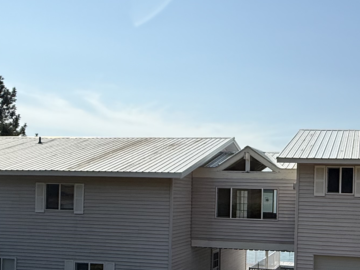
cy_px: 185
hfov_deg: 42.6
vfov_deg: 34.0
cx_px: 292
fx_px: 437
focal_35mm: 42
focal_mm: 2.22
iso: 50
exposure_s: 1/5155
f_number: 2.2
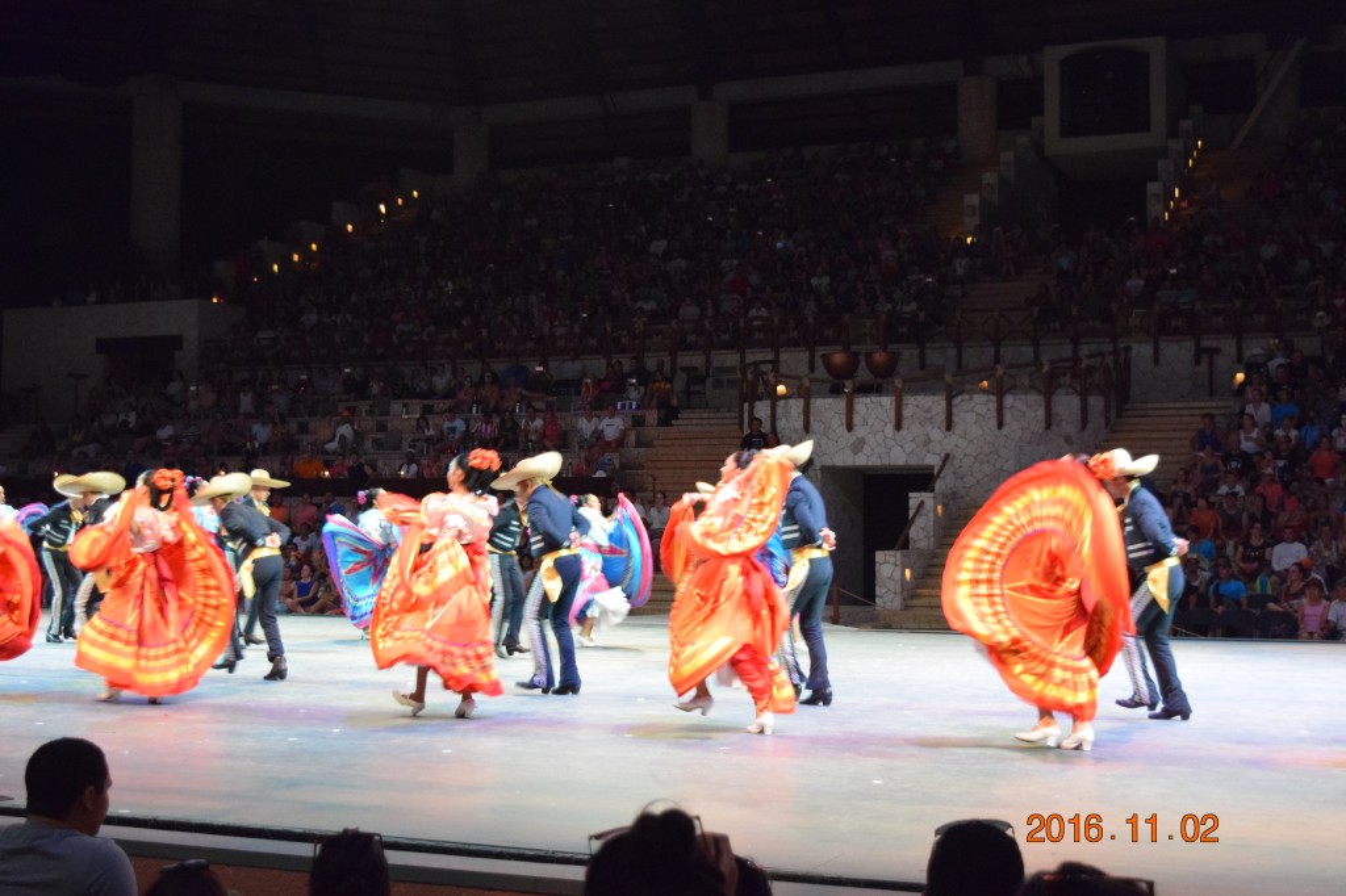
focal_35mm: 51
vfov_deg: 26.5
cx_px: 673
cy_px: 448
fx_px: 1906
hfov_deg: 38.9
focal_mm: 34
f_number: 4.5
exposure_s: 1/60
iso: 5600
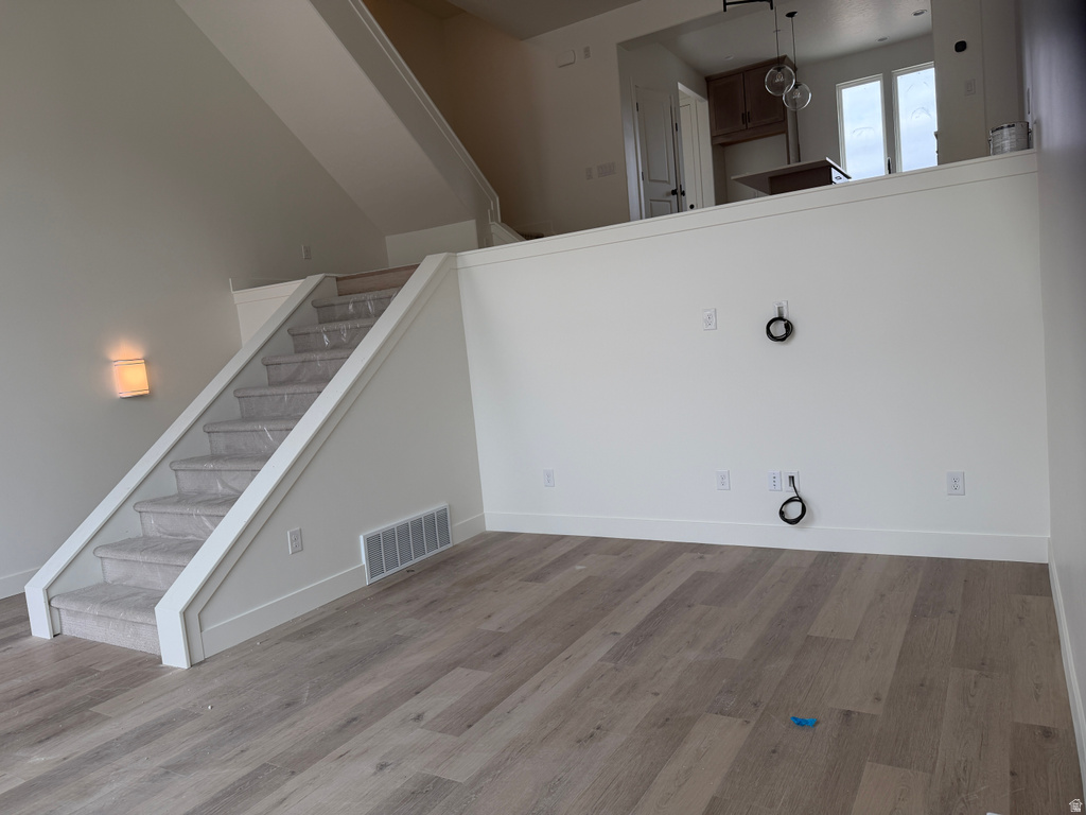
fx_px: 753
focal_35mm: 24
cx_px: 543
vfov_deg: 56.8
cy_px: 408
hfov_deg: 71.6
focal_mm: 6.76
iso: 100
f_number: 1.78
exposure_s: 1/387
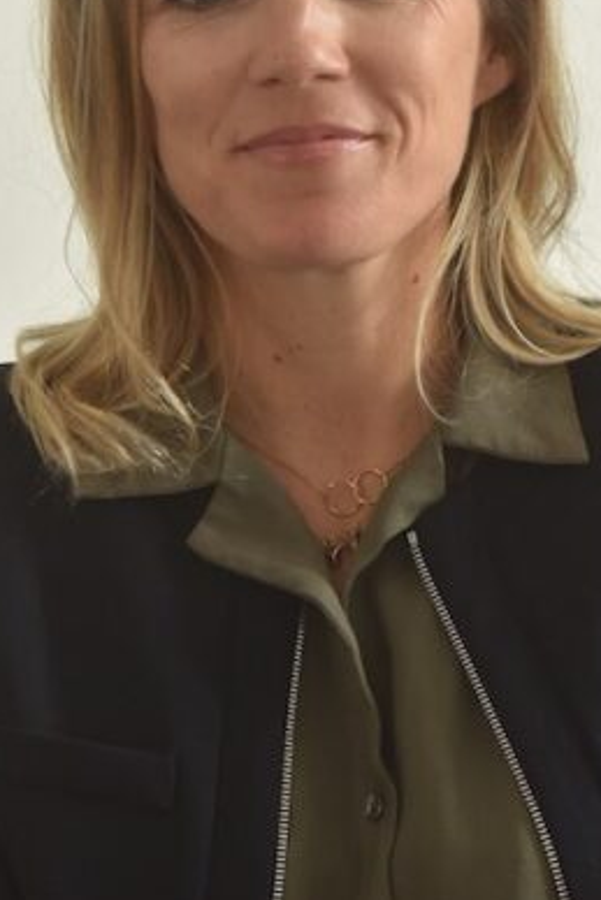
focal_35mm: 132
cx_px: 335
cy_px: 636
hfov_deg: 10.4
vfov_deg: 15.5
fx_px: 3302
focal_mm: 50
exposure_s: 1/80
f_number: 5.6
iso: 800
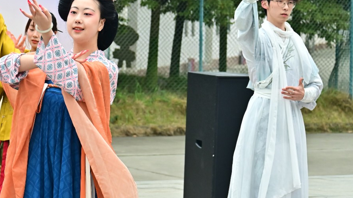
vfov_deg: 6.4
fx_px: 1768
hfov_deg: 11.4
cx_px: 78
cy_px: 93
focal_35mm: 189
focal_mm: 67
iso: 640
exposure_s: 1/500
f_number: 4.8
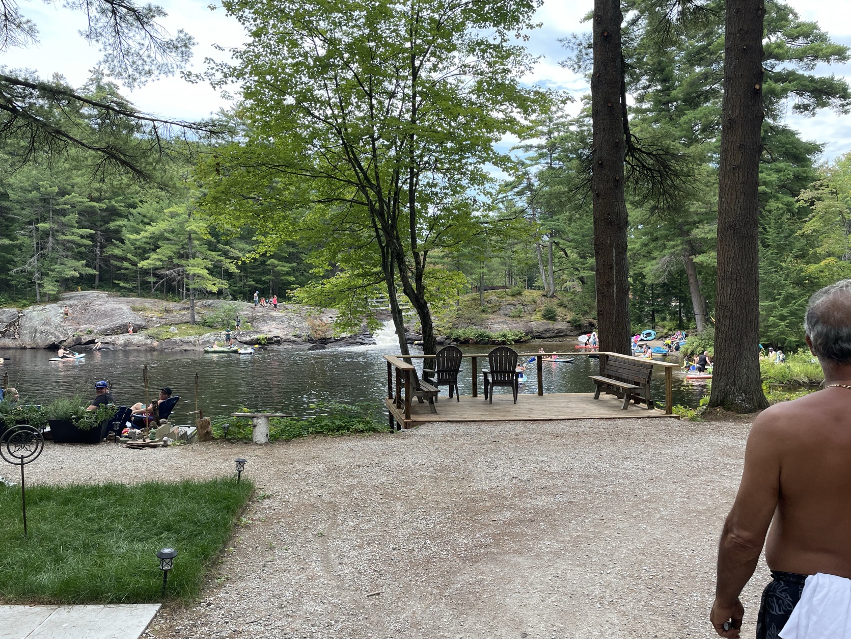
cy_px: 325
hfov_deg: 63.4
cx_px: 398
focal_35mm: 28
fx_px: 689
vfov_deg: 49.8
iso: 32
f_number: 1.6
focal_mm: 4.2
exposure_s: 1/381
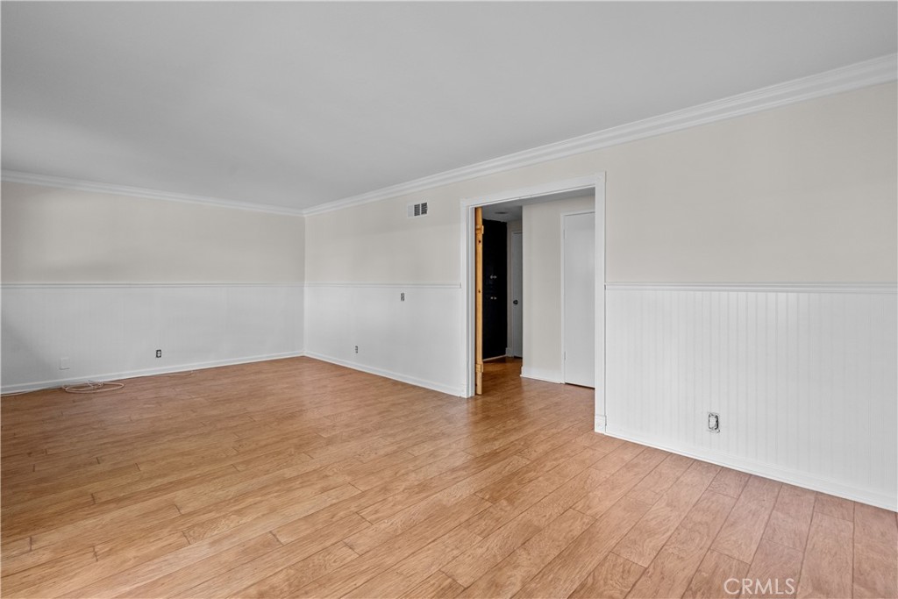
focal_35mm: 16
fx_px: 399
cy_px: 300
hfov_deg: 96.7
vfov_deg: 73.8
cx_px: 449
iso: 2000
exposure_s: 1/20
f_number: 9
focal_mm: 16
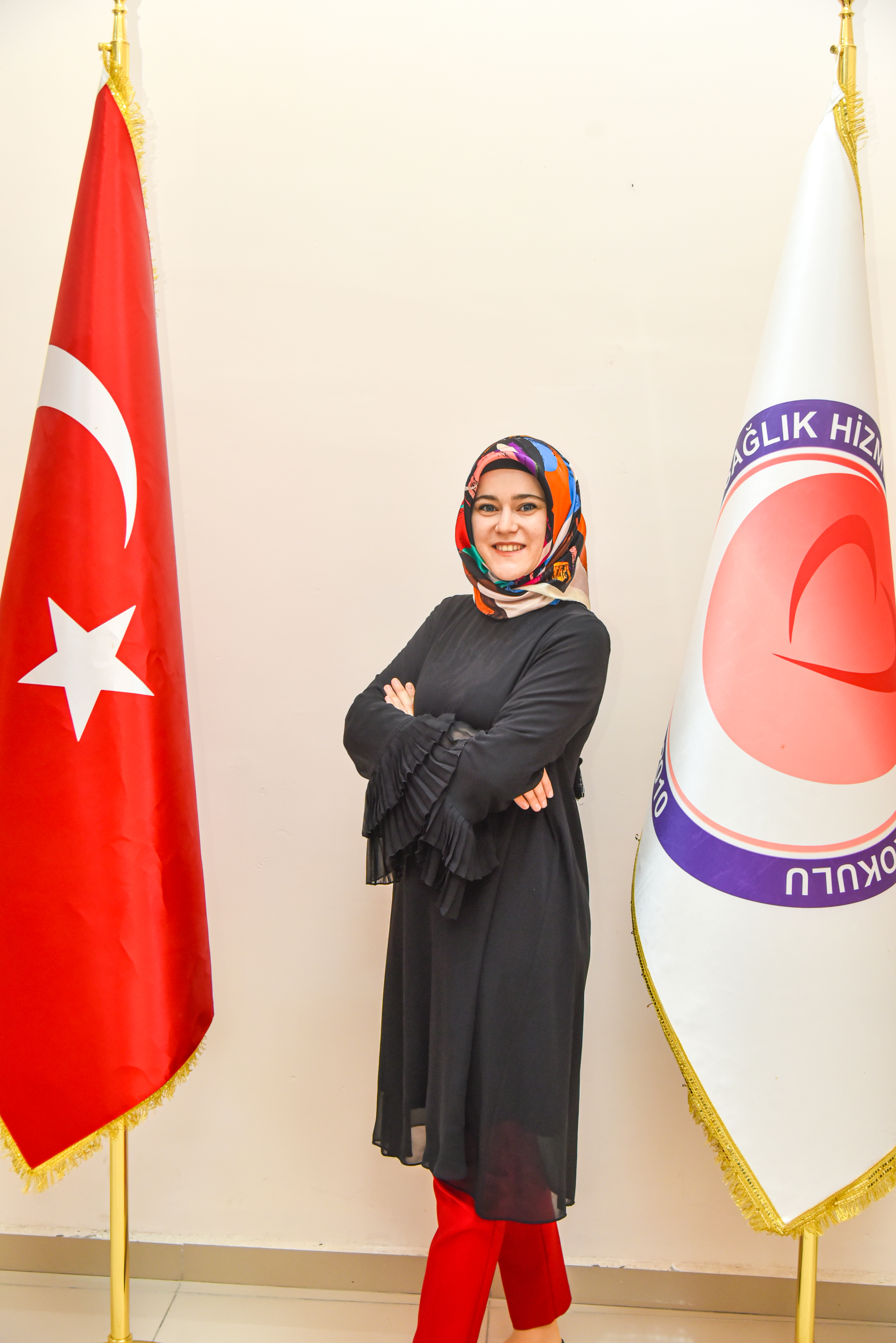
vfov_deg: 42.7
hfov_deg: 29.3
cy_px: 672
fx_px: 1716
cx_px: 448
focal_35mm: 46
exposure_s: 1/80
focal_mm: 46
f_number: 4.5
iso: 800
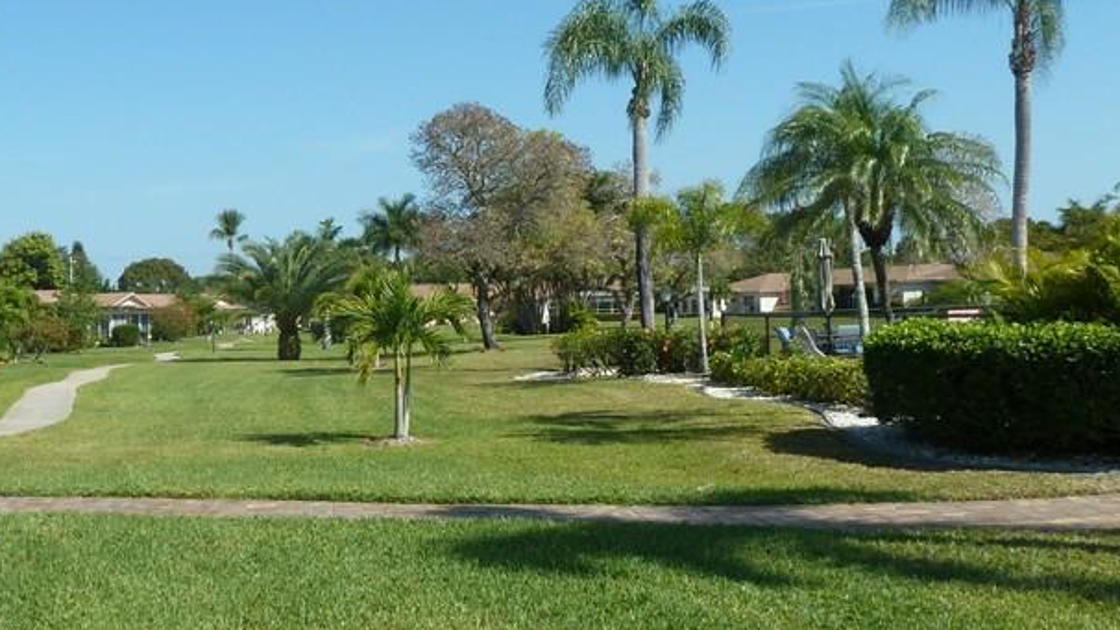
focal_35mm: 46
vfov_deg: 25.9
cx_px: 272
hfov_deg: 43.1
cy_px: 368
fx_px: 1366
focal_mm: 4.1
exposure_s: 1/400
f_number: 4.5
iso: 80
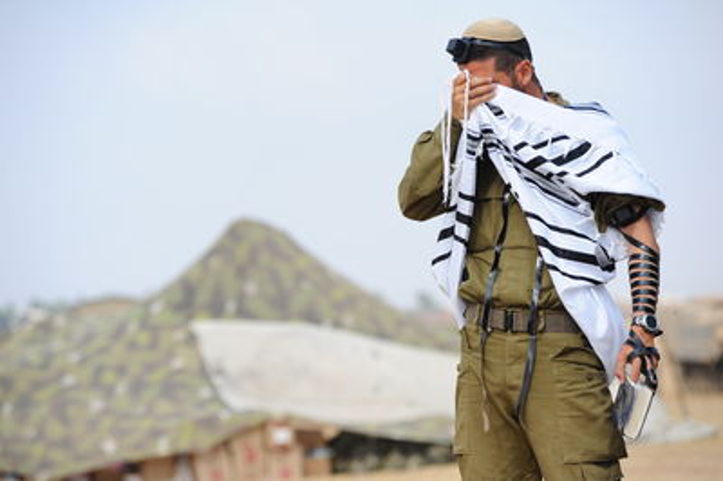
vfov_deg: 8.1
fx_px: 3411
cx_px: 362
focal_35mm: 170
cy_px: 240
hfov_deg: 12.1
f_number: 5.6
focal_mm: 170
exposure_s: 1/1000
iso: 320
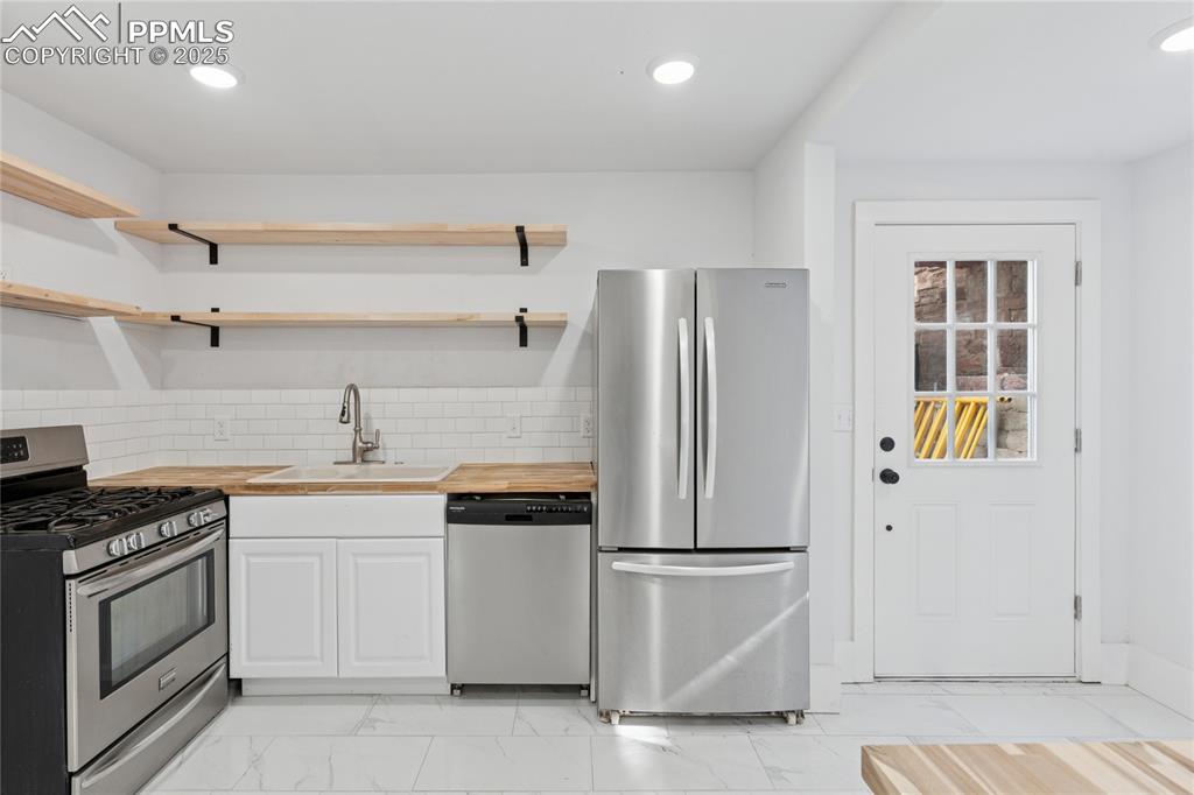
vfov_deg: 70.4
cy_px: 398
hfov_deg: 93.3
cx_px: 597
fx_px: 564
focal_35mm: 17
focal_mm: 17
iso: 400
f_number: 8
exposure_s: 1/40
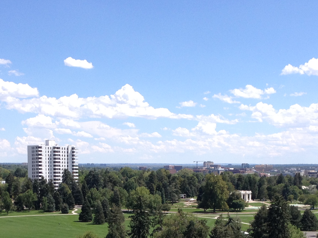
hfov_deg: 25.0
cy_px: 252
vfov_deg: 18.3
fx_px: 716
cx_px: 124
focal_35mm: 78
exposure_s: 1/1346
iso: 50
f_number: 2.4
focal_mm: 4.28
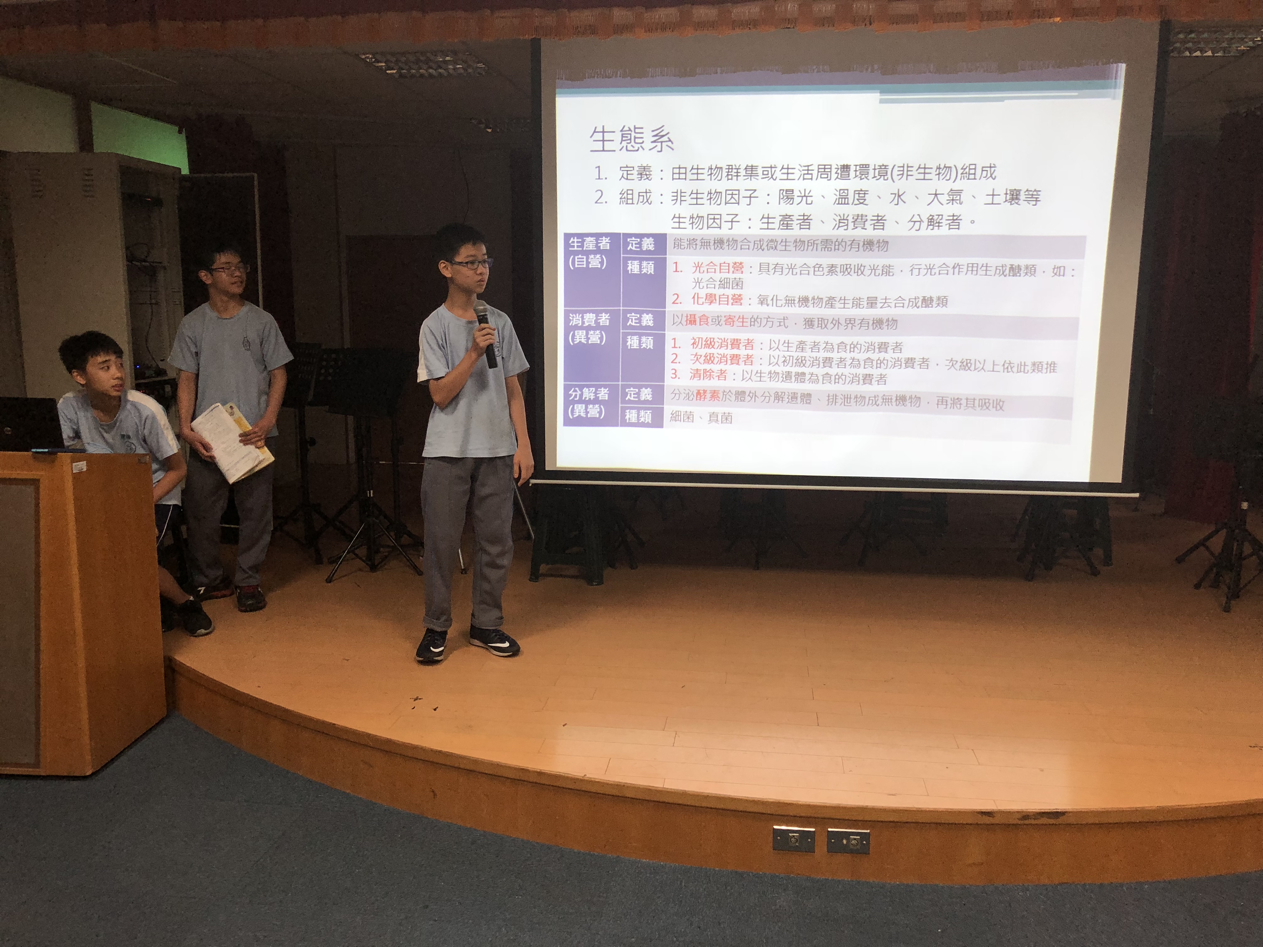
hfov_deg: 61.7
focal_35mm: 29
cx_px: 632
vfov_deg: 48.2
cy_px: 474
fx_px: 1058
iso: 25
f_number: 1.8
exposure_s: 1/40
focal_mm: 3.99
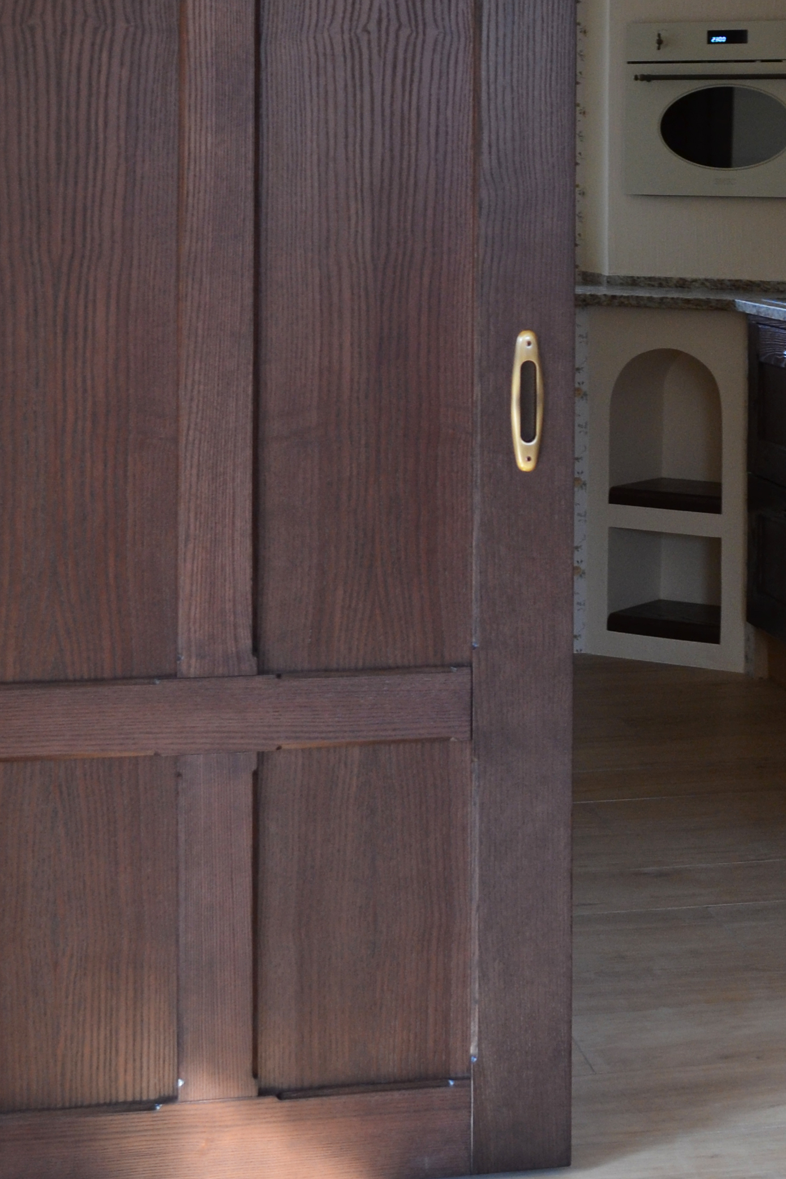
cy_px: 365
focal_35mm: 73
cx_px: 645
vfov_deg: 27.5
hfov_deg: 18.5
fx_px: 2390
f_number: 4
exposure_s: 1/60
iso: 400
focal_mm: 22
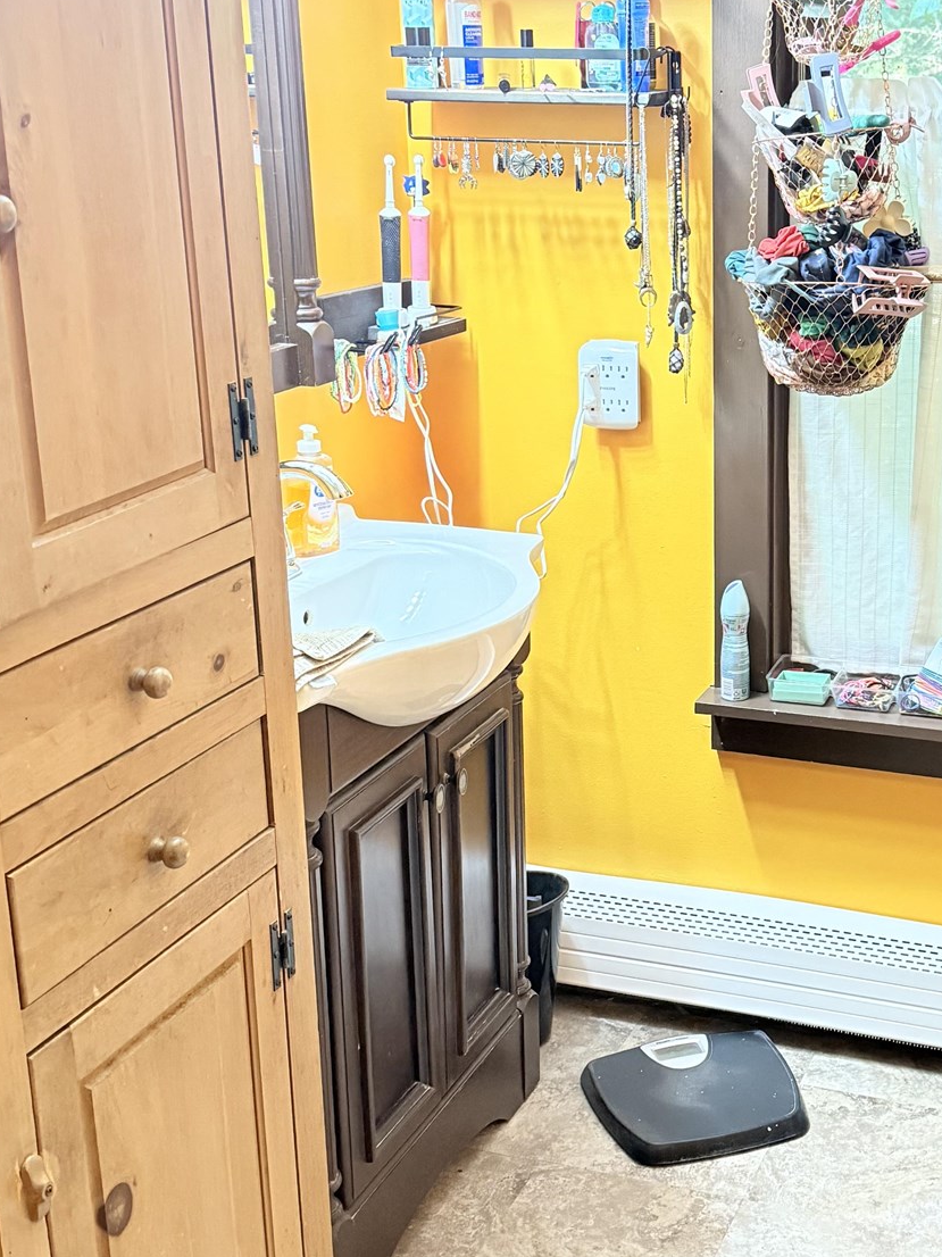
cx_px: 750
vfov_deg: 38.2
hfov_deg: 28.5
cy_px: 569
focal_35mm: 50
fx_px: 1815
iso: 800
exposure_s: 1/40
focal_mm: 6.76
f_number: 1.78
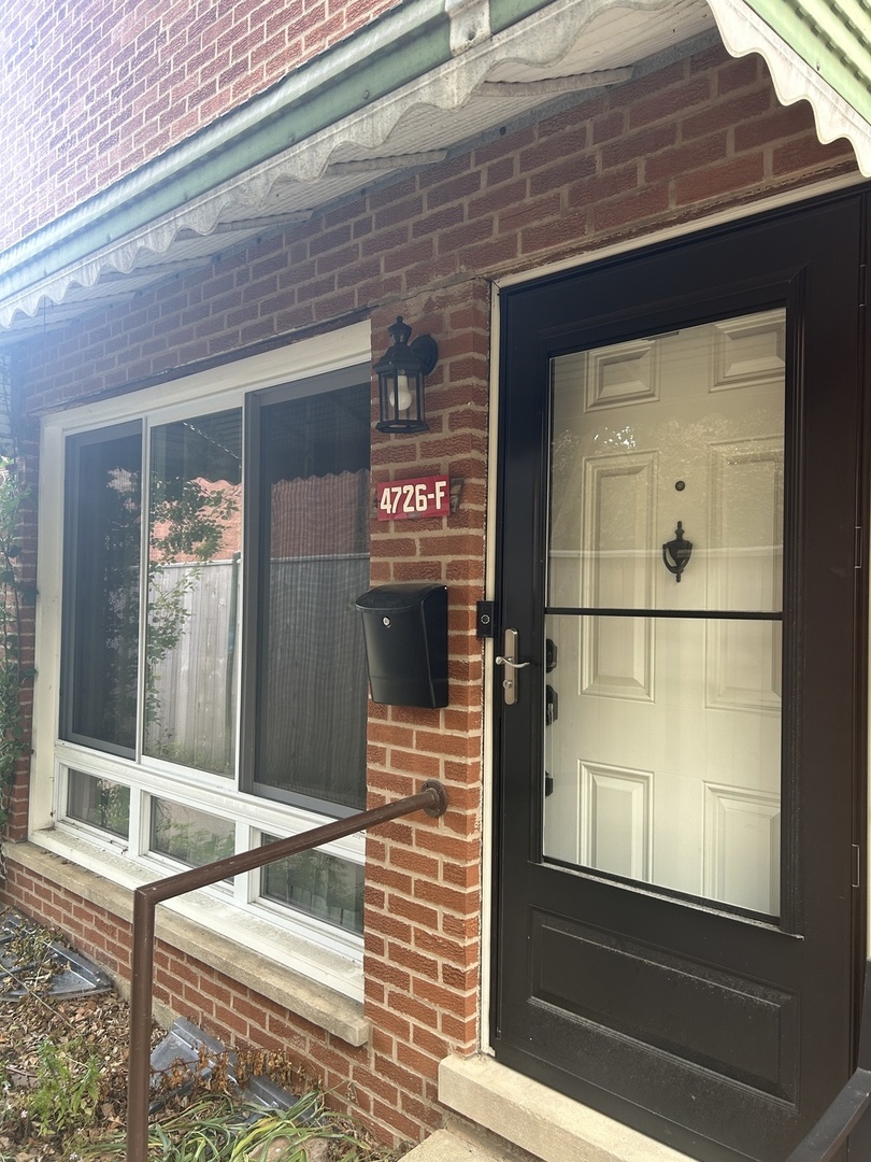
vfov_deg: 67.3
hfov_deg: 53.1
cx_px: 436
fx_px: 872
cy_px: 581
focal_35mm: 26
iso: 64
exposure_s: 1/121
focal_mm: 5.7
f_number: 1.5
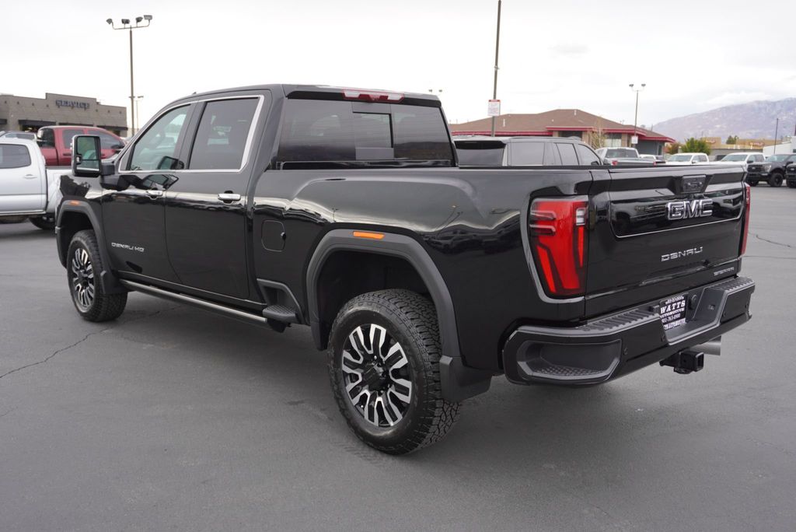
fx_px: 697
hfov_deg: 59.5
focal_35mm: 32
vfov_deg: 41.8
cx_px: 398
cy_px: 266
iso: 100
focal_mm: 21
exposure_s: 1/60
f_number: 4
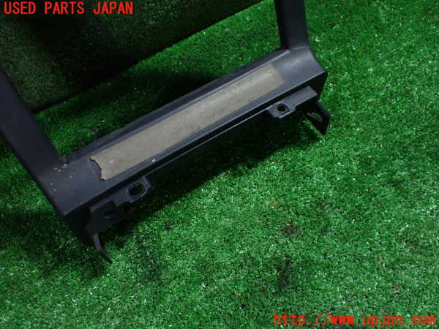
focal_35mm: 30
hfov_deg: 60.0
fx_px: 380
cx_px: 220
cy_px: 164
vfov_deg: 46.8
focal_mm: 5.4
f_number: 2.3
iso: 800
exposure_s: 1/100
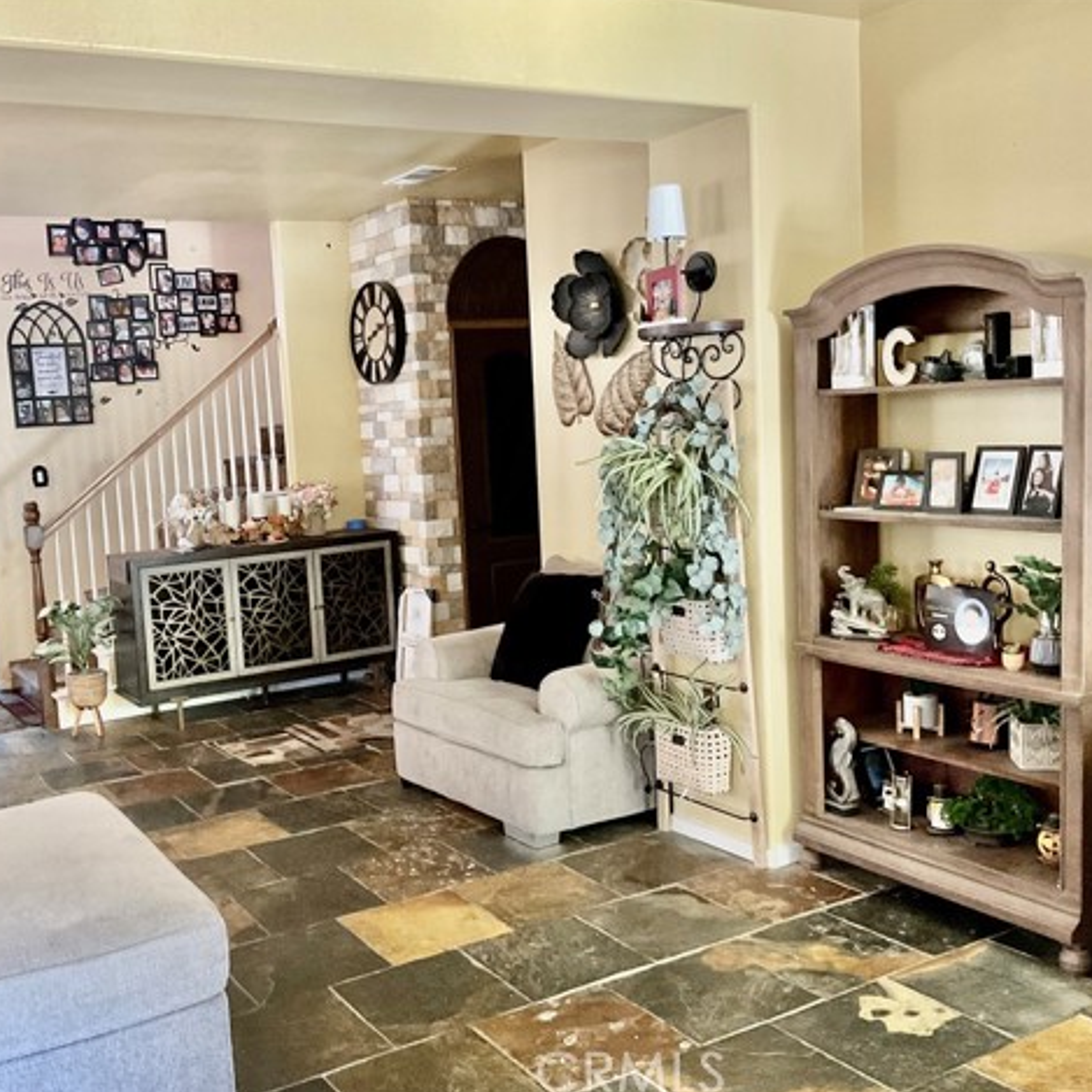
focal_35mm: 35
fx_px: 1249
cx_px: 417
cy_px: 547
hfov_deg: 46.8
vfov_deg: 47.2
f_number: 1.8
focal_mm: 3
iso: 320
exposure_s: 1/40
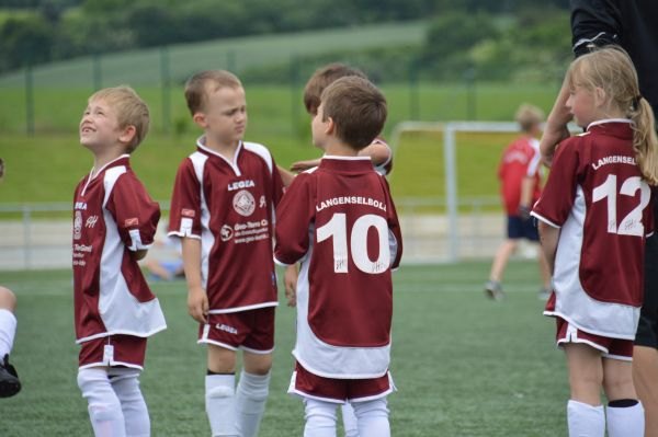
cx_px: 329
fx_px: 5479
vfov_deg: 4.6
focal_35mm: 300
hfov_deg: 6.9
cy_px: 218
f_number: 5.6
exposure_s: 1/1000
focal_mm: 200
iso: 400
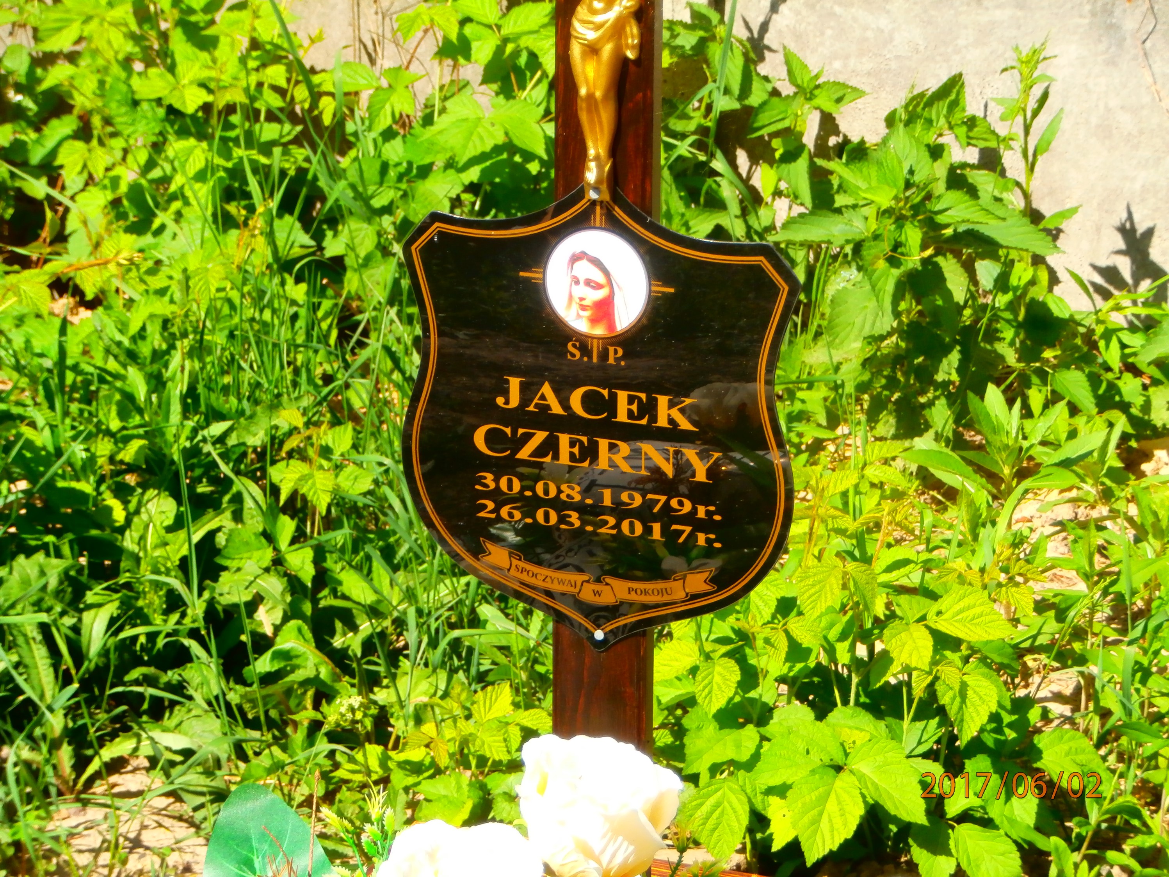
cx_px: 584
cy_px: 438
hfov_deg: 17.9
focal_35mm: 110
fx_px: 3715
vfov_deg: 13.5
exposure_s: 1/250
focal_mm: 19.54
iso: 100
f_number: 5.4
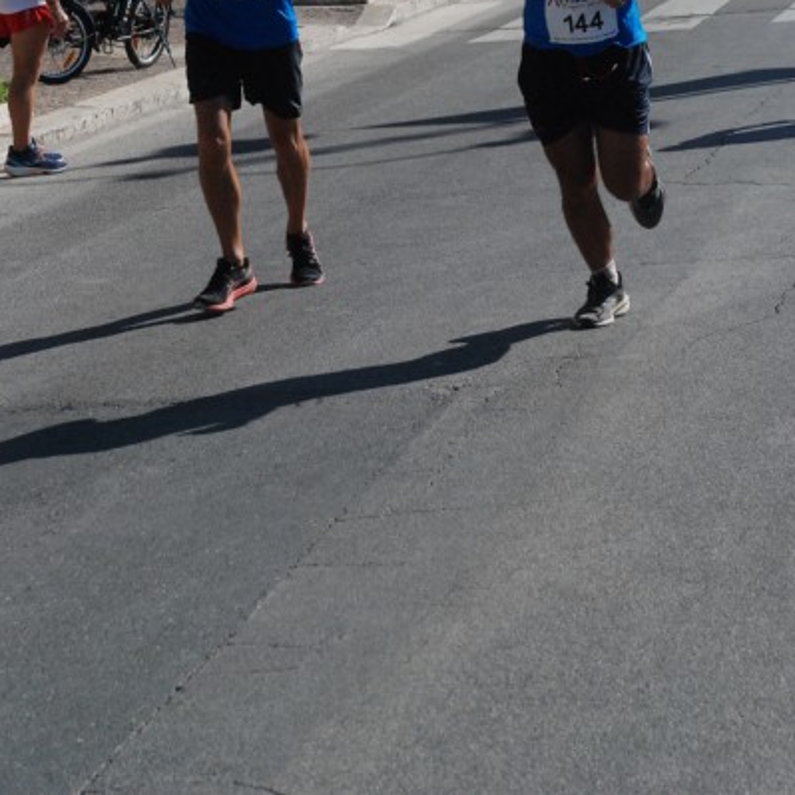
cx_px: 399
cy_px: 207
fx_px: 3092
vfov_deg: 14.6
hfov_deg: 14.7
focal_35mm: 119
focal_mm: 62
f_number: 8
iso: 1000
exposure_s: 1/2000
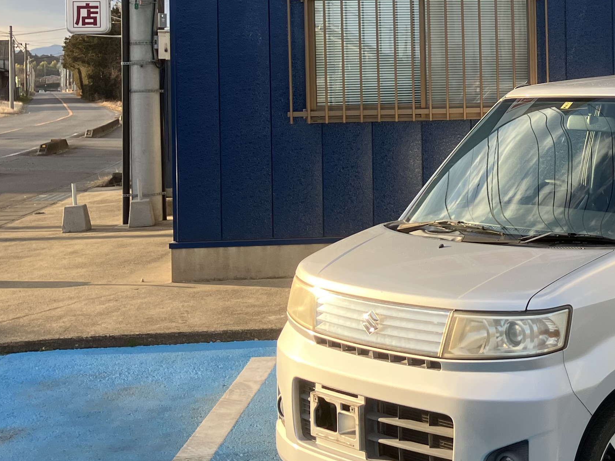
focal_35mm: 67
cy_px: 100
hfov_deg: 27.2
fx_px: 1190
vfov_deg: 21.7
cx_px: 631
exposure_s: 1/410
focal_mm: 3.99
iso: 32
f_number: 1.8
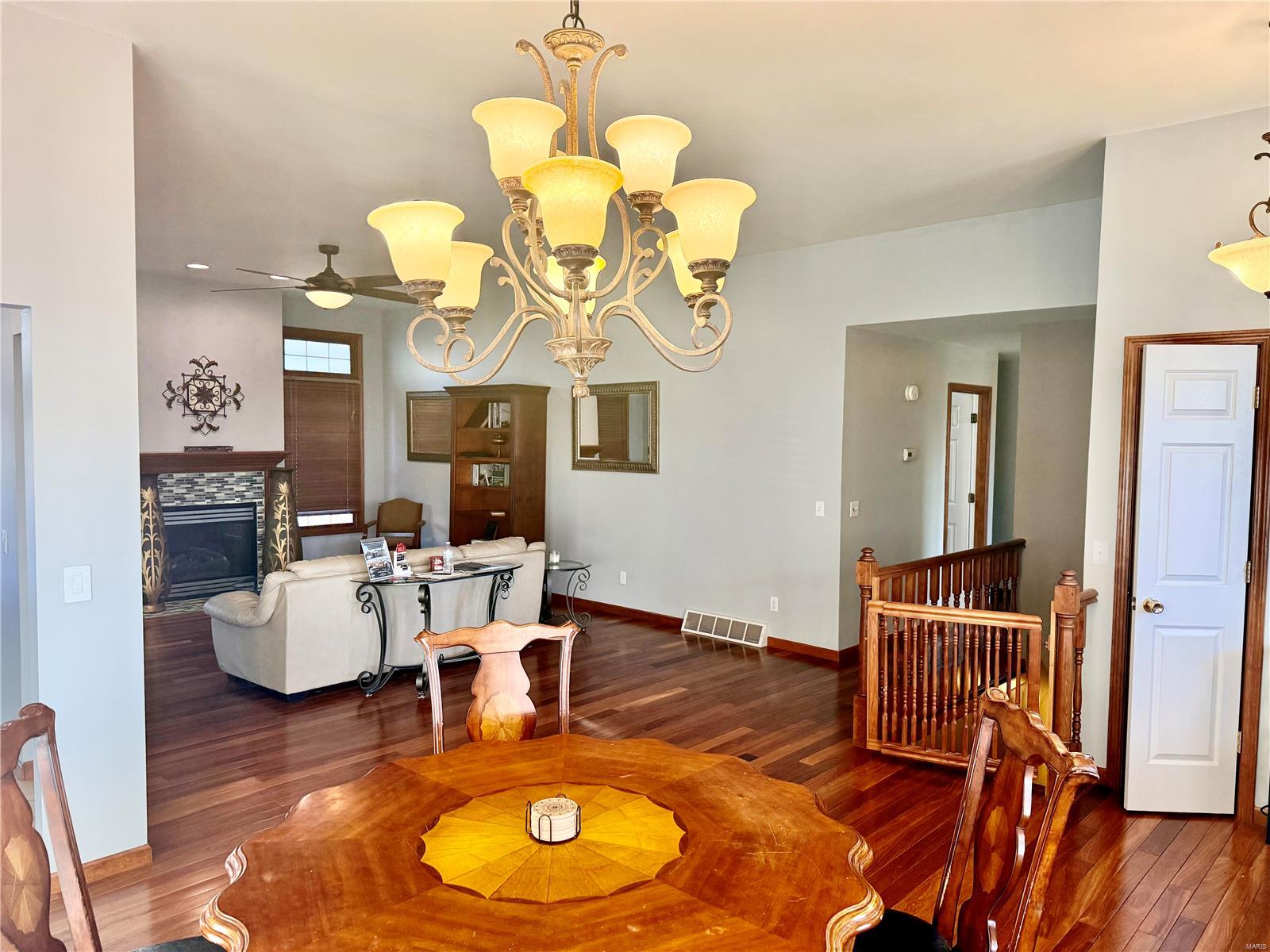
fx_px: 881
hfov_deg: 71.6
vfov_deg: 56.8
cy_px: 476
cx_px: 635
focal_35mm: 24
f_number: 1.78
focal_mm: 6.76
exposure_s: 1/208
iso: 200
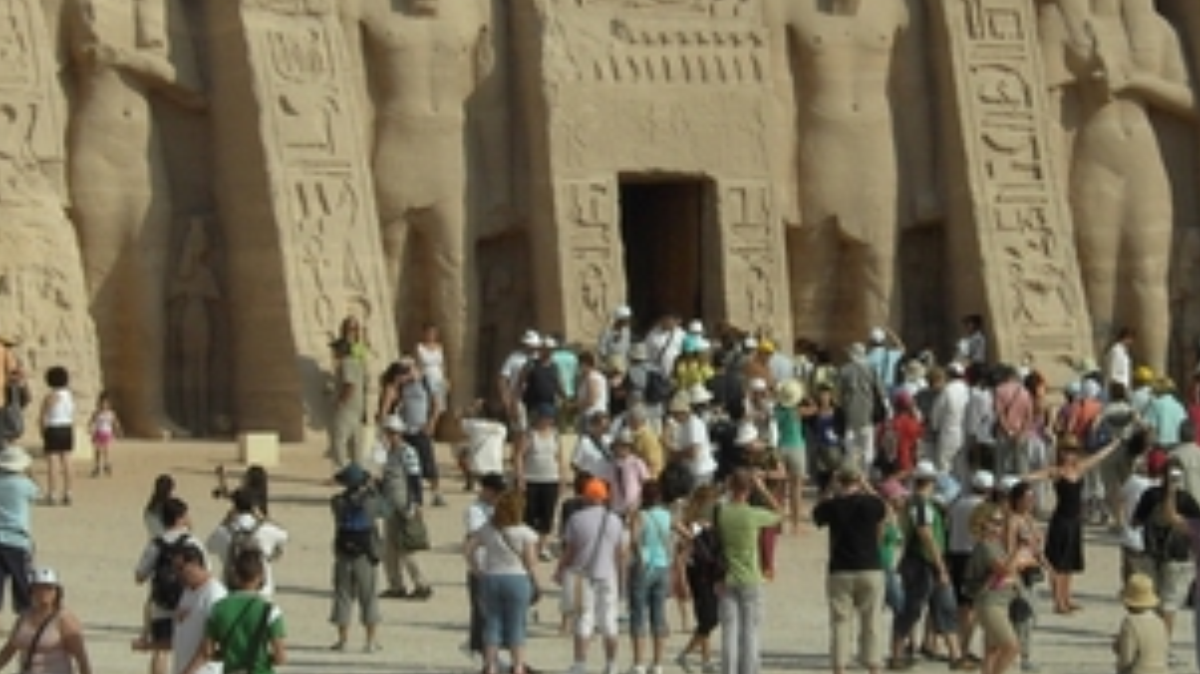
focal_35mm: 200
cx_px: 702
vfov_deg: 6.1
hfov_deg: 10.8
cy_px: 259
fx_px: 6361
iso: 50
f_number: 9.5
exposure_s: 1/220
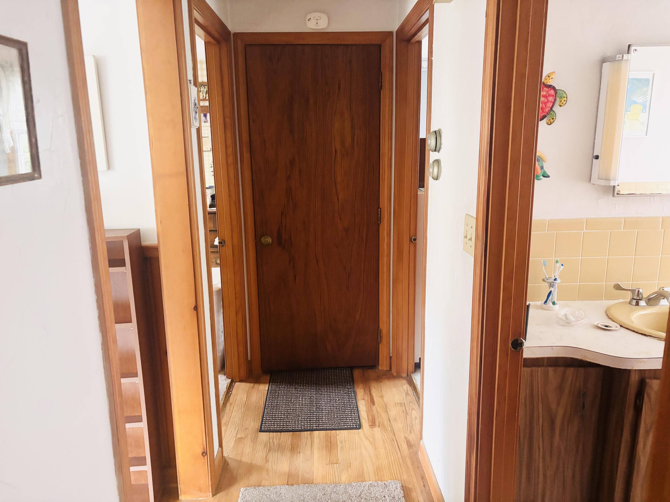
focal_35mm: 26
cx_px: 335
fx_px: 503
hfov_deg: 67.3
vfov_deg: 53.1
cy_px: 251
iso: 640
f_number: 1.6
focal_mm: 5.96
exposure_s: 1/34
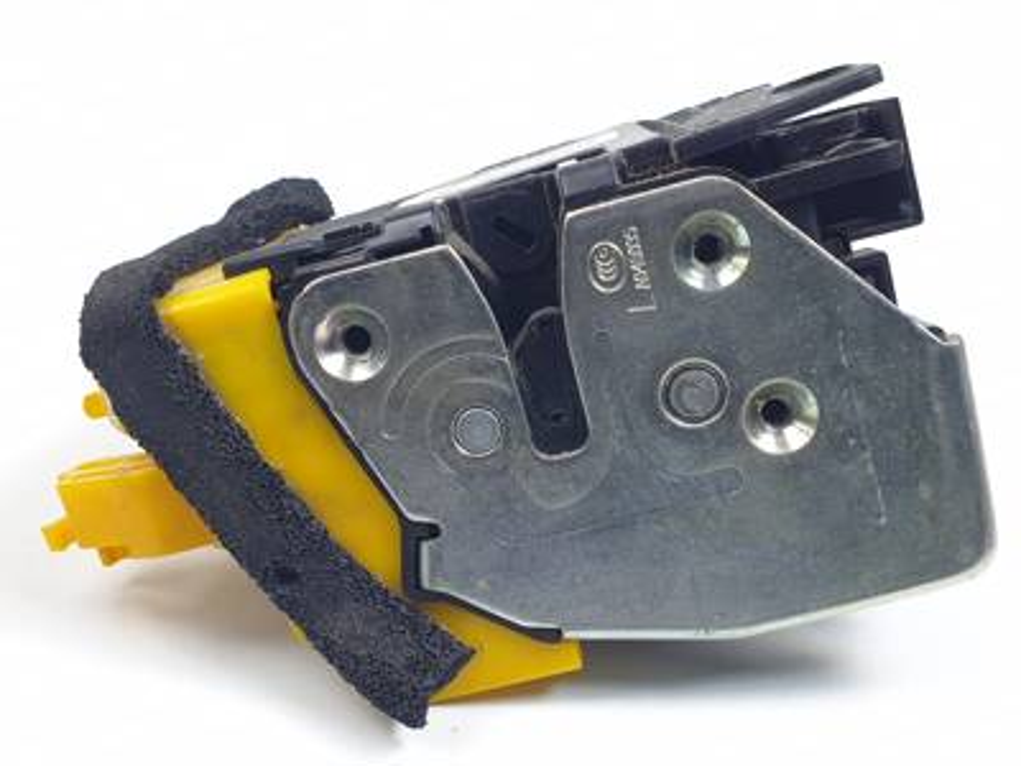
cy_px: 383
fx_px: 767
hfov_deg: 67.3
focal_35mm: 26
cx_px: 510
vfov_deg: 53.1
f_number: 2.4
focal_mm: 4.3
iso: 64
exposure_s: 1/100
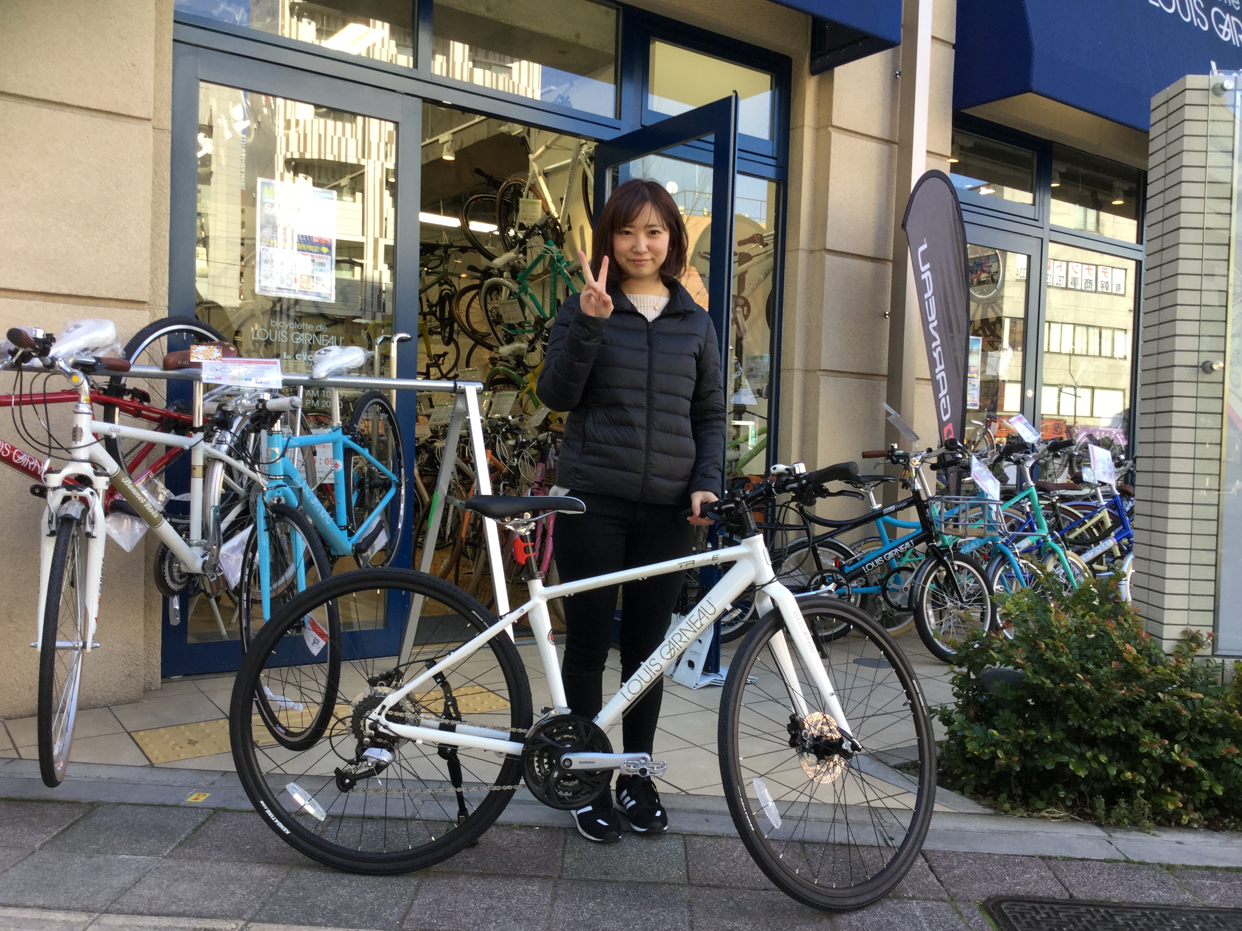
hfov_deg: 58.4
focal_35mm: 31
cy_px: 466
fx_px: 1112
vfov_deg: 45.4
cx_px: 621
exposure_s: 1/120
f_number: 2.4
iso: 32
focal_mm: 3.3
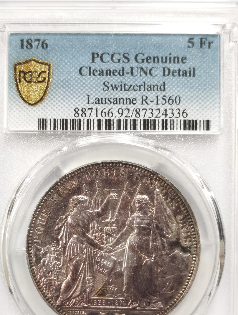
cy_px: 190
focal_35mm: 67
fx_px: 611
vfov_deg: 28.8
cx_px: 112
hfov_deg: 22.0
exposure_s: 1/100
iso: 200
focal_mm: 5.56
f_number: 16
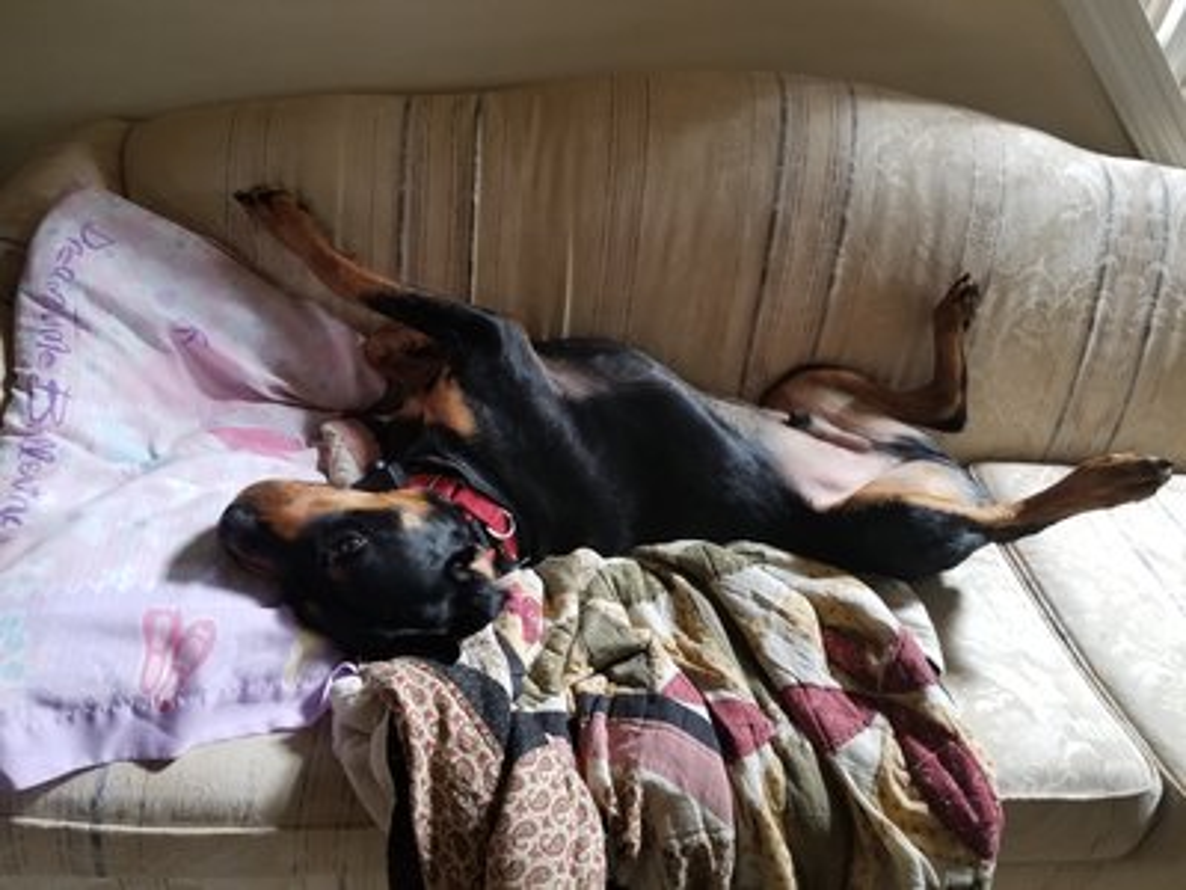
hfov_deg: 67.3
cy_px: 445
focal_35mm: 26
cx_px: 593
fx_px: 891
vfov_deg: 53.1
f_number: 1.7
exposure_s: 1/30
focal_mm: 4.25
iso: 200
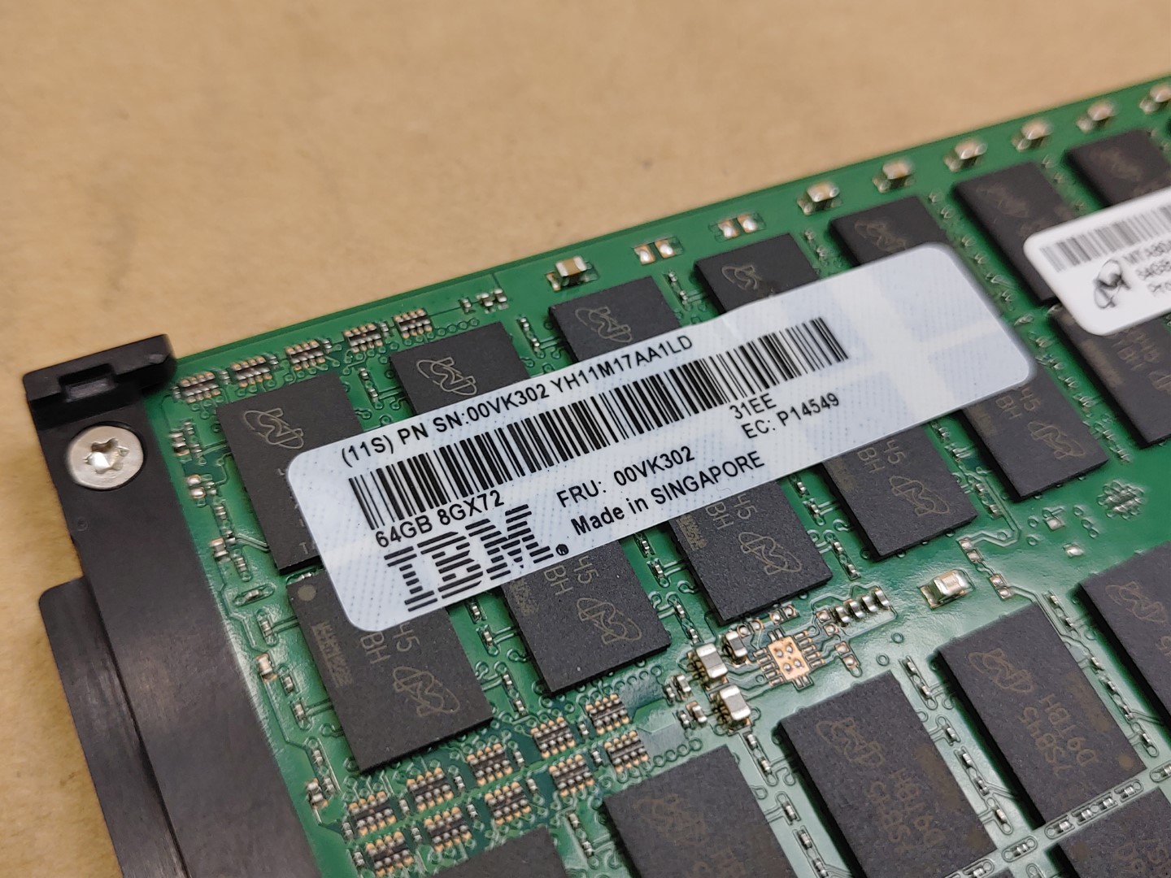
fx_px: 1218
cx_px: 586
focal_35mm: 36
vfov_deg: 39.7
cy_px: 439
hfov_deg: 51.4
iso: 50
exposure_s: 1/185
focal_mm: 4.36
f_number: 1.8
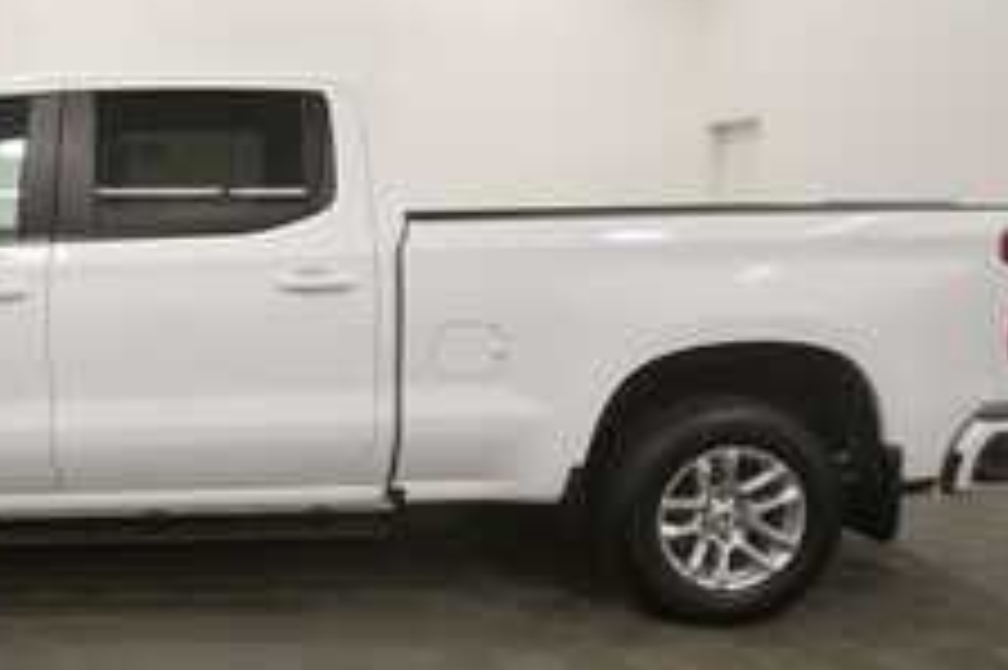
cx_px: 194
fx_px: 951
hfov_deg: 52.1
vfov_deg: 38.8
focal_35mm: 34
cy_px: 348
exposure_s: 1/250
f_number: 5
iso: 640
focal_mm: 13
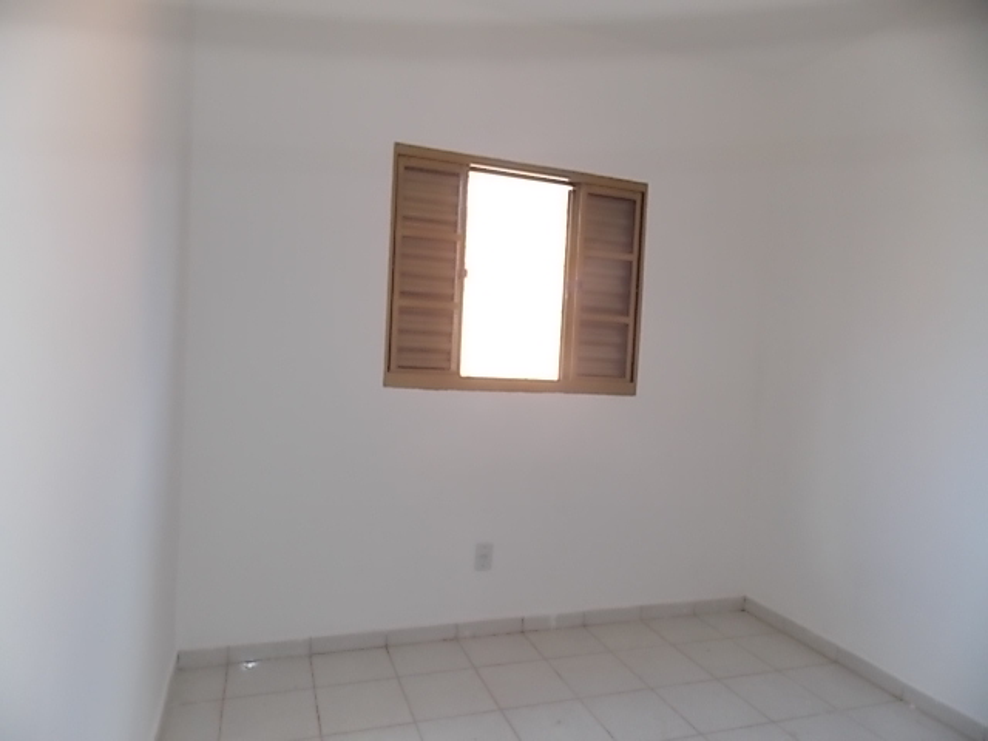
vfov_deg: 58.9
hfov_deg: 73.9
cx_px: 494
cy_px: 370
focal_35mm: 23
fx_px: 656
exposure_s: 1/30
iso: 125
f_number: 3.1
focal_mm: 4
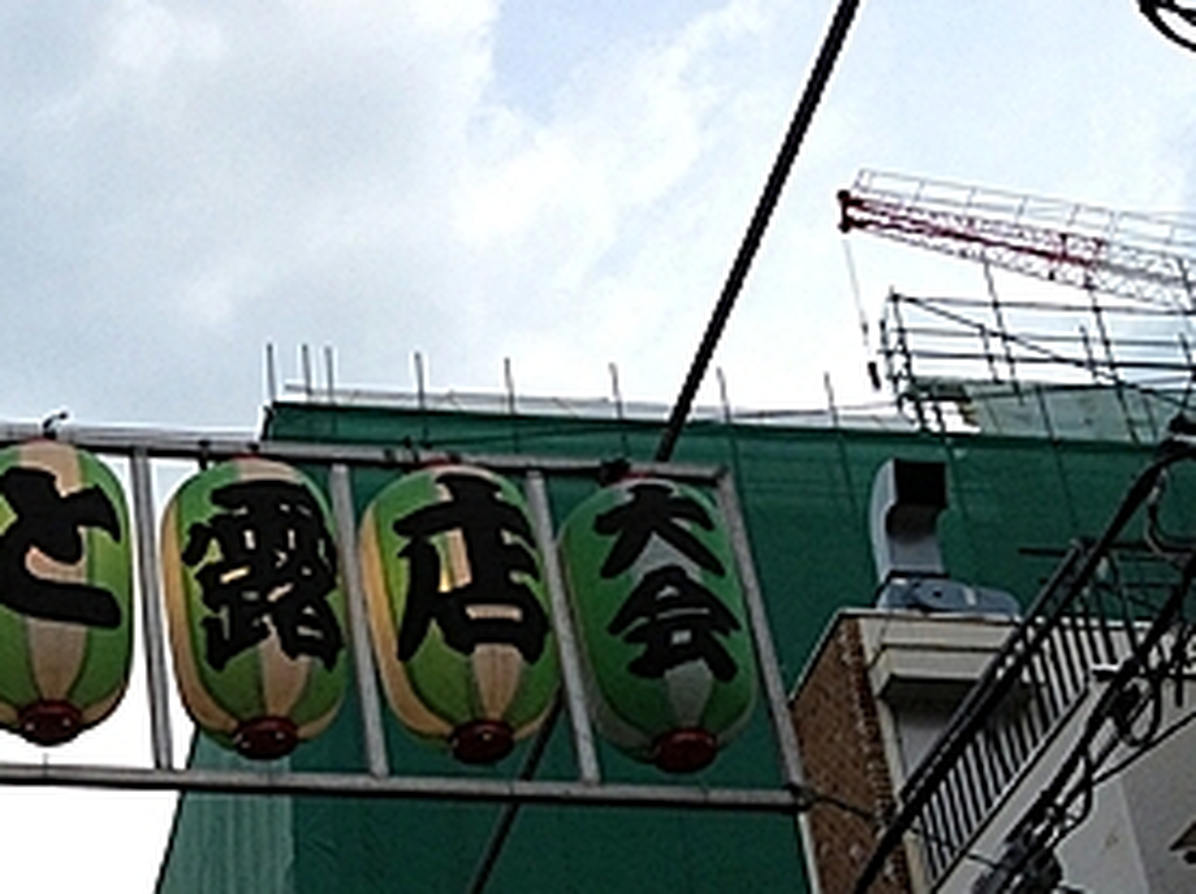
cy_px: 652
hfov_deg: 23.4
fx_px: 2795
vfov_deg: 18.1
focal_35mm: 81
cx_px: 69
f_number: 2.4
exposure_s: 1/317
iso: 64
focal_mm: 4.28
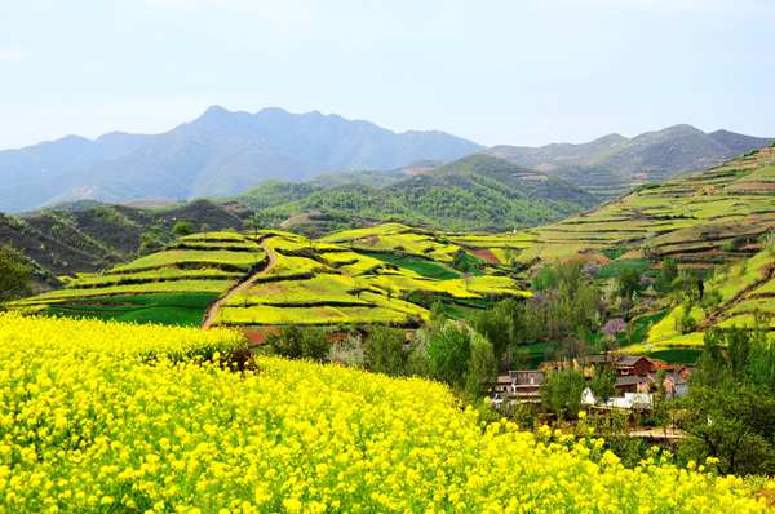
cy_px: 257
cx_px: 388
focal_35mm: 63
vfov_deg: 21.5
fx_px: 1354
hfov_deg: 31.9
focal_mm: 42
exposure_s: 1/250
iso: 100
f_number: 8
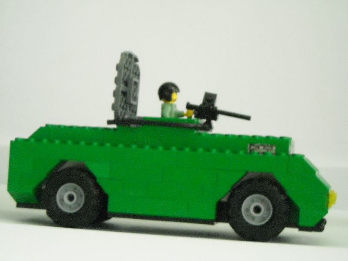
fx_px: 945
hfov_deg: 20.9
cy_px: 130
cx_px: 174
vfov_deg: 15.7
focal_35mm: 94
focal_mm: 15.32
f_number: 4.4
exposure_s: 1/4
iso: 800
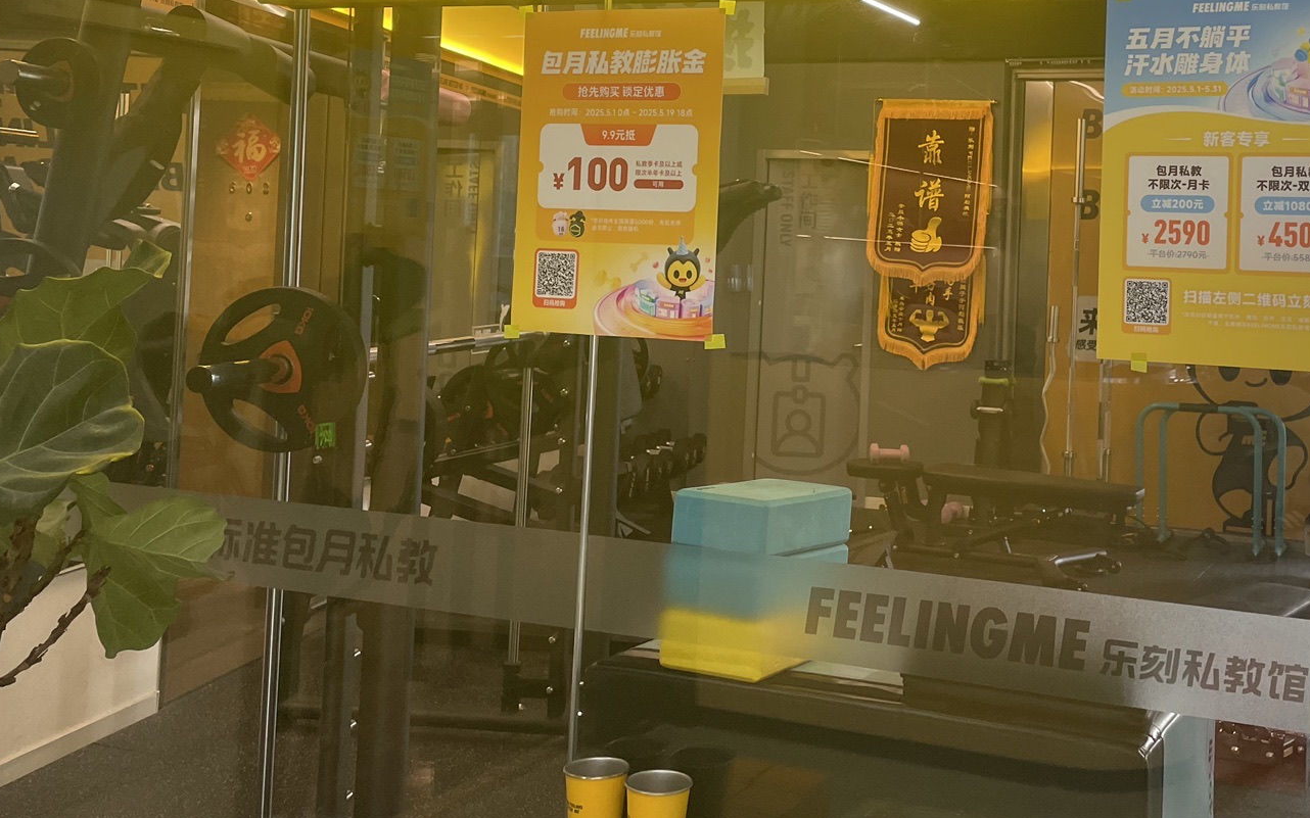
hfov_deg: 45.5
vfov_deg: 29.4
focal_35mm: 43
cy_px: 208
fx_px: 1535
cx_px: 875
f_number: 1.6
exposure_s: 1/100
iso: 80
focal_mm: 4.2
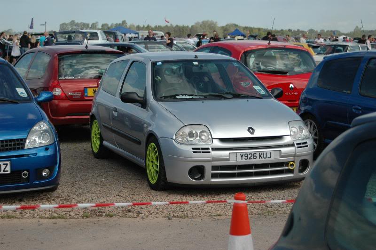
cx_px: 188
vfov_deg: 15.1
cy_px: 125
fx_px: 939
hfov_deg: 22.7
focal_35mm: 90
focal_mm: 60
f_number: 5
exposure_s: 1/2000
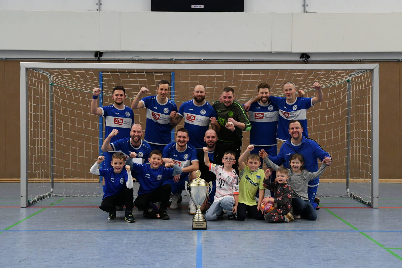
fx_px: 469
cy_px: 134
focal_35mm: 42
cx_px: 201
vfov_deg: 31.9
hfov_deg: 46.4
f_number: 2.8
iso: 5000
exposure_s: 1/800
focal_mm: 42
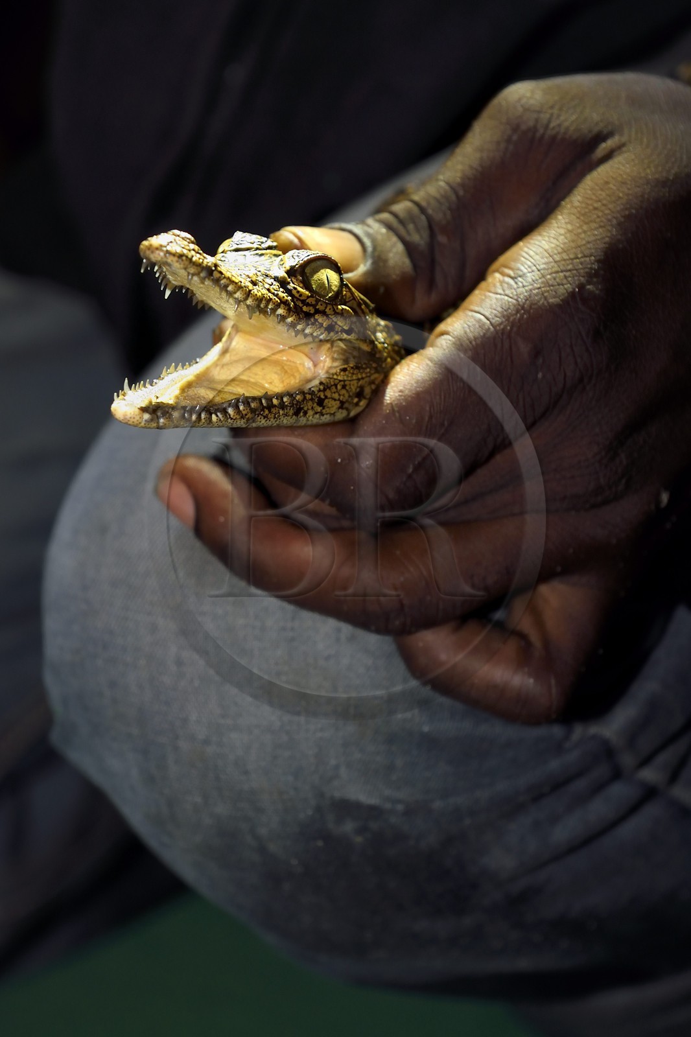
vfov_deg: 28.8
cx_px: 346
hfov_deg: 19.4
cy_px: 518
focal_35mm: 70
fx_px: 2016
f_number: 6.3
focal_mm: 70
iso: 1600
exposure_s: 1/40
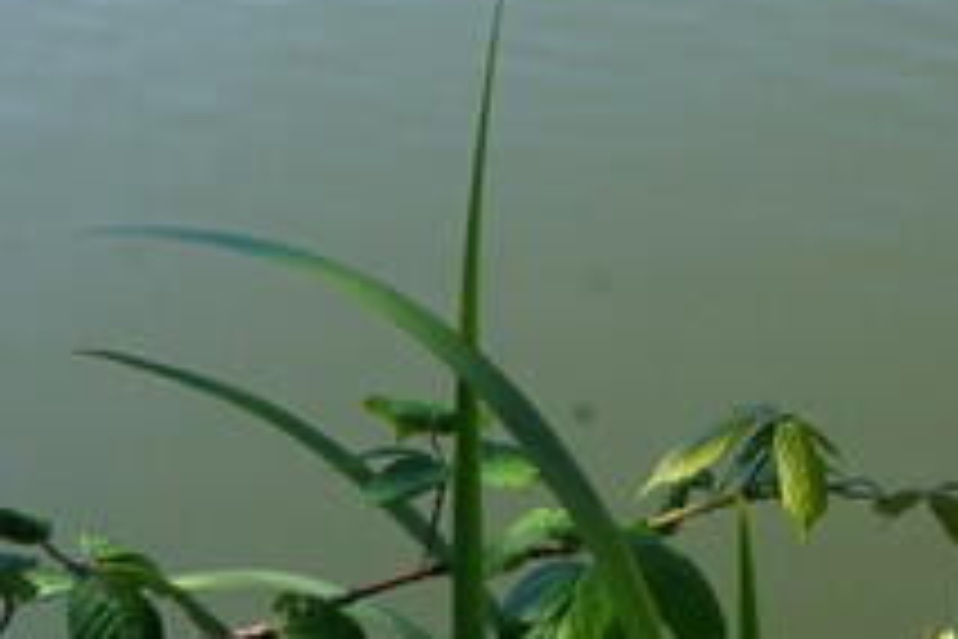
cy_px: -619
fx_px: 2049
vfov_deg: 14.7
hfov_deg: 24.2
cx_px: 1115
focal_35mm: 77
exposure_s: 1/60
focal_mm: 16
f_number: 16
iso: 500
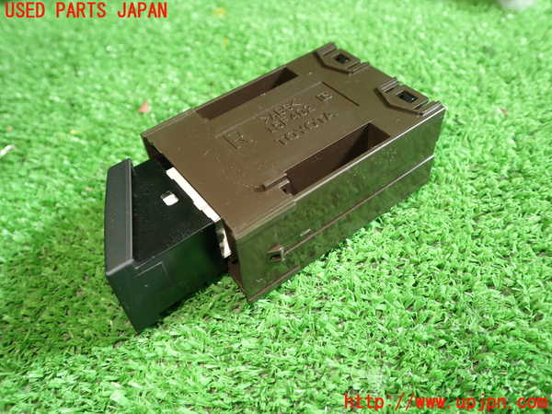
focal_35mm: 30
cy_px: 207
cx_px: 276
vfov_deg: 46.8
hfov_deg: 60.0
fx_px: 478
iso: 200
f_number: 2.3
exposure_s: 1/40
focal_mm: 5.4
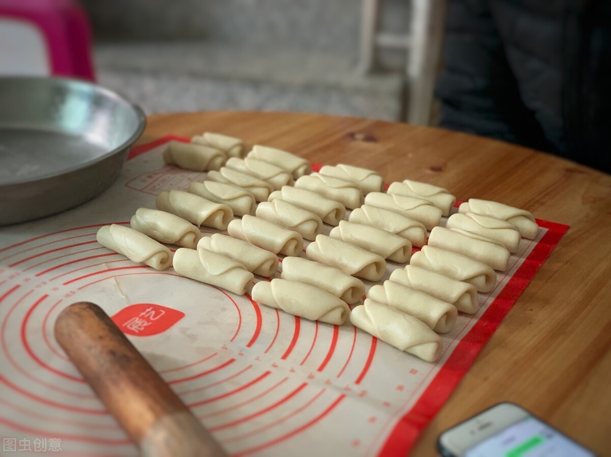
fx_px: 917
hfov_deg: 36.8
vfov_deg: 28.0
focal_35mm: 52
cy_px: 228
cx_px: 306
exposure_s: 1/30
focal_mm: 6
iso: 500
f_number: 2.4
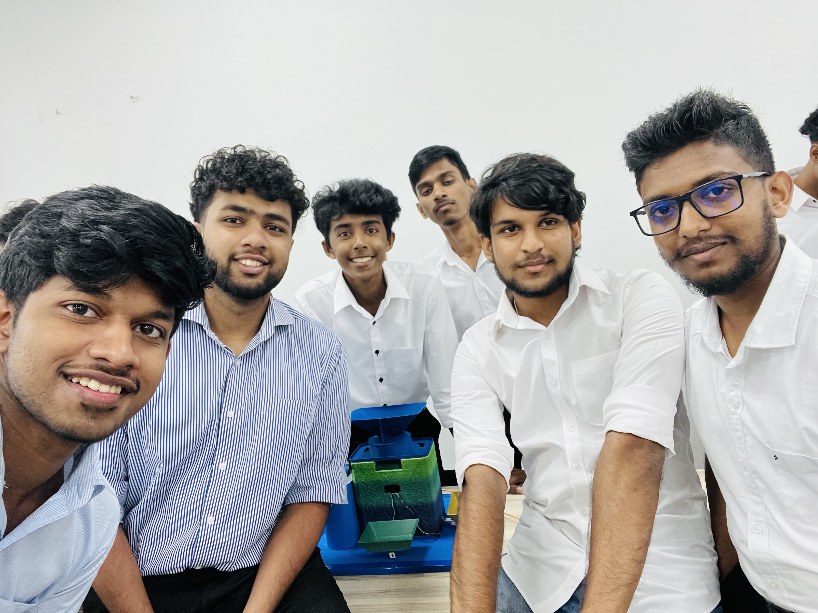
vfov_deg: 58.9
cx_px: 409
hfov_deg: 73.9
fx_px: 544
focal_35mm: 23
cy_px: 306
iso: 200
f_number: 2.2
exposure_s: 1/50
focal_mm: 2.71
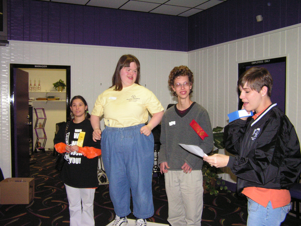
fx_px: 330
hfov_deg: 49.0
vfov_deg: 37.7
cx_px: 150
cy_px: 113
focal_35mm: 38
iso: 200
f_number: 2.8
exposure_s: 1/40
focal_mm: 6.3
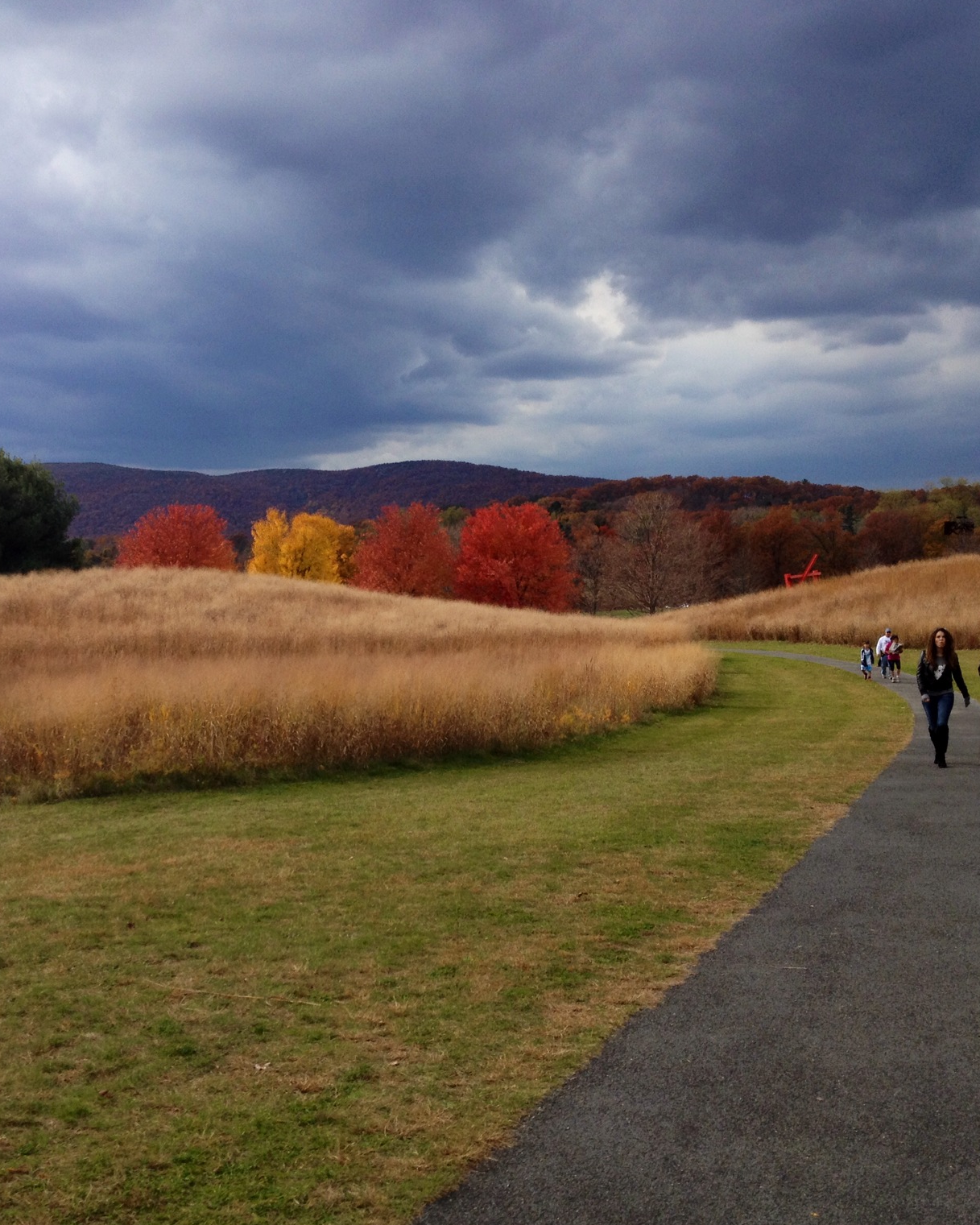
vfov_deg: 40.3
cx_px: 392
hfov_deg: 32.7
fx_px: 1668
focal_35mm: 46
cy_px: 612
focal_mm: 4.28
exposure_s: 1/778
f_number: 2.4
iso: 50
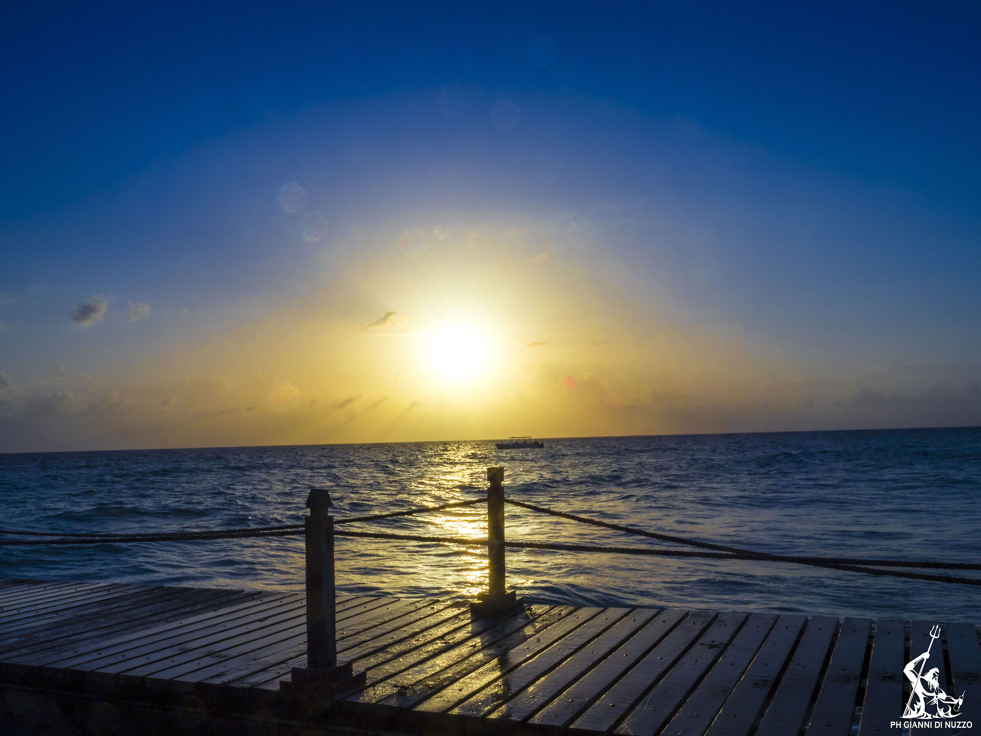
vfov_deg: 44.2
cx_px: 490
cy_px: 368
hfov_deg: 56.8
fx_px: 907
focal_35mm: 32
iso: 200
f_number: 22
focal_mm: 16
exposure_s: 1/320
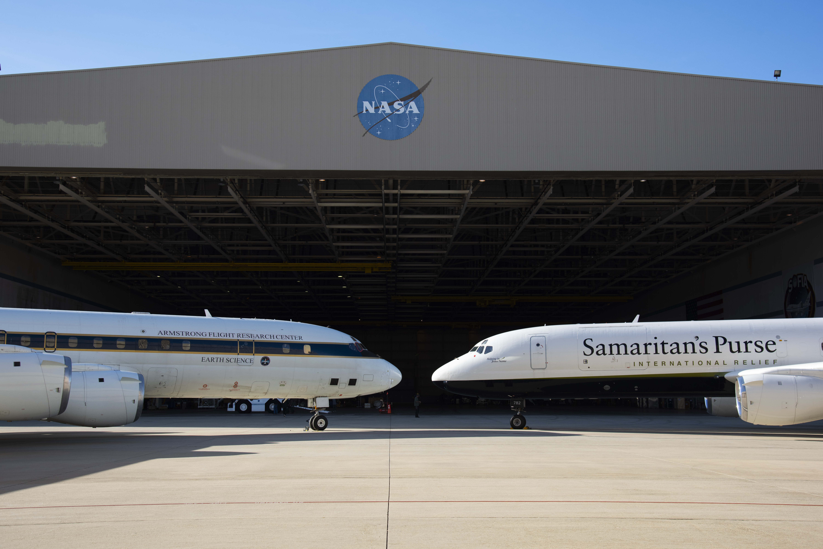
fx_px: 915
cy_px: 274
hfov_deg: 48.4
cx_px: 412
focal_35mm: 40
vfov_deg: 33.4
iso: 200
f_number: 8
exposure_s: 1/400
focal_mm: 40
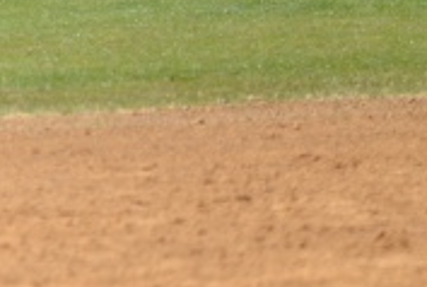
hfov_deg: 1.9
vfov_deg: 1.3
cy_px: -140
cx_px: -314
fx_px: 12878
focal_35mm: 1083
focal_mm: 200
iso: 320
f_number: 5.6
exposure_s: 1/500
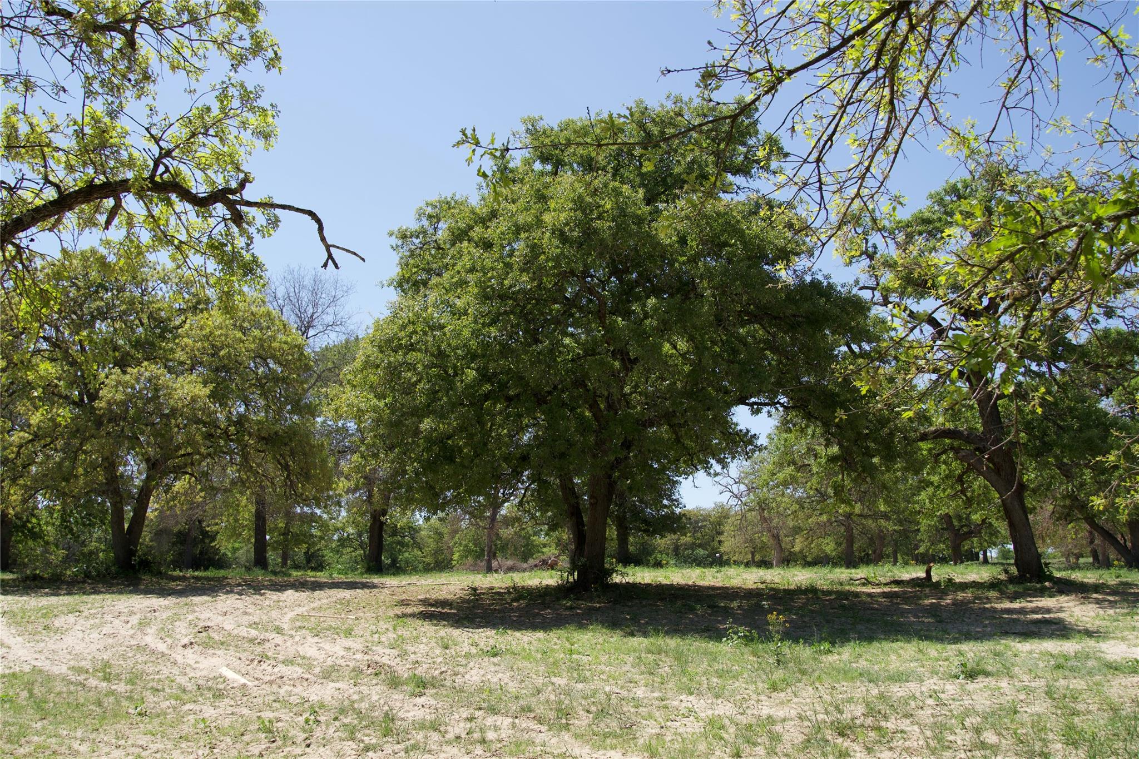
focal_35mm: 36
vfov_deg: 36.9
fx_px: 1139
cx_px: 570
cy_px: 380
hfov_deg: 53.1
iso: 100
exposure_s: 1/500
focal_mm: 24
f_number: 5
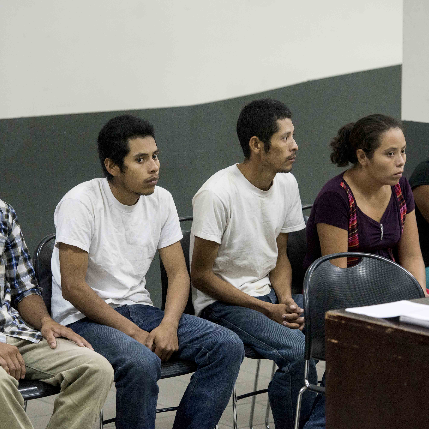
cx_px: 209
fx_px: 2328
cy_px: 215
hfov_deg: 10.5
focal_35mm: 166
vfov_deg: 10.5
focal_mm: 130
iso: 2500
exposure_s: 1/160
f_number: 3.2
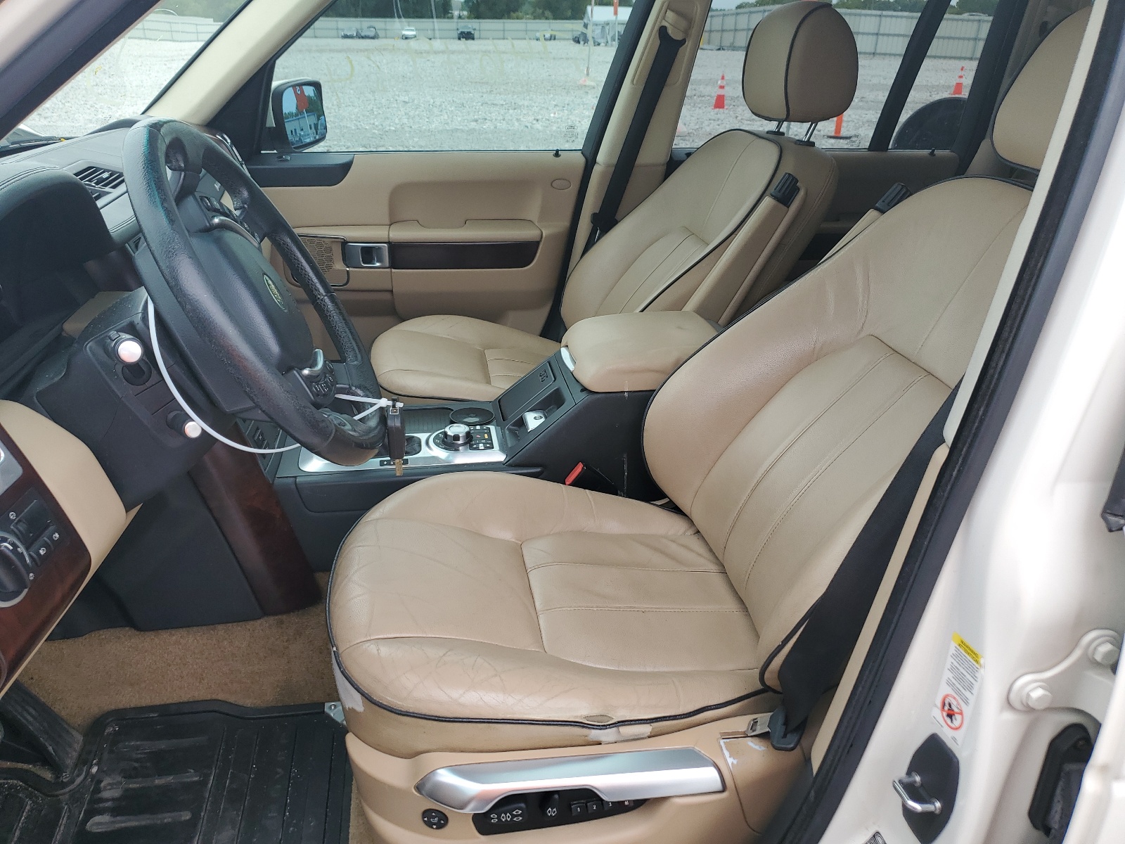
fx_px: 845
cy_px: 422
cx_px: 562
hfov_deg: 67.3
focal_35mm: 26
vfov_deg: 53.1
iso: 50
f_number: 1.5
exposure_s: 1/667
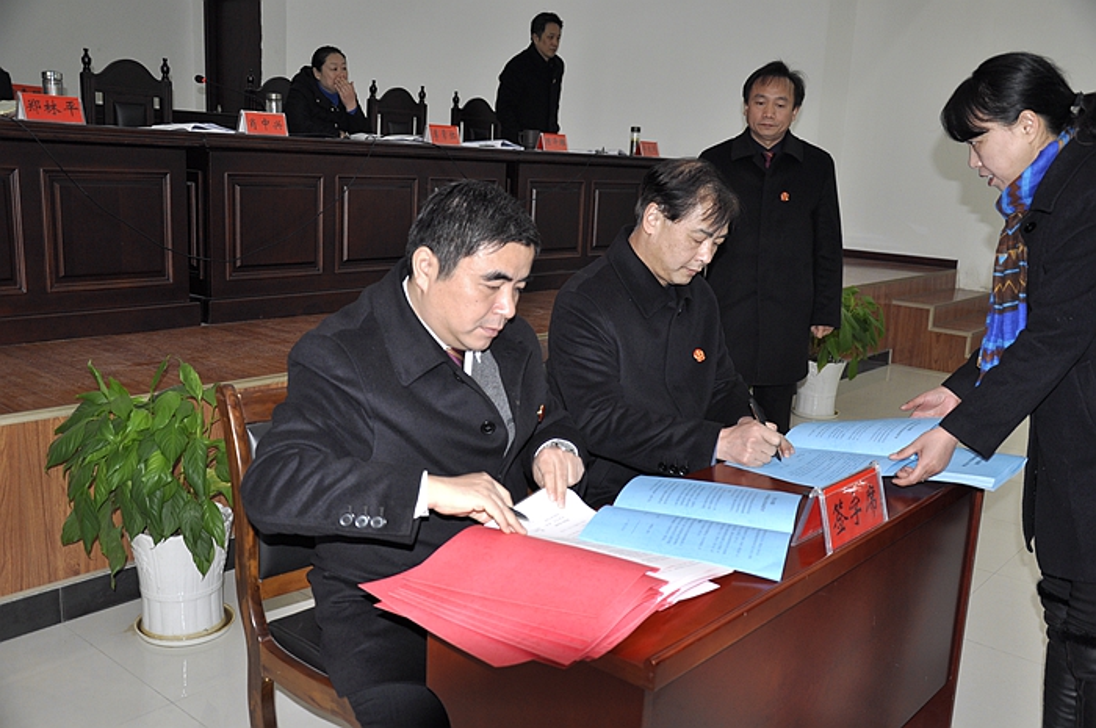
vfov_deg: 39.9
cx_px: 548
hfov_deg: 57.3
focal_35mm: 33
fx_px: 1003
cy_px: 364
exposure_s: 1/60
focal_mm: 22
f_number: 3.8
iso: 400
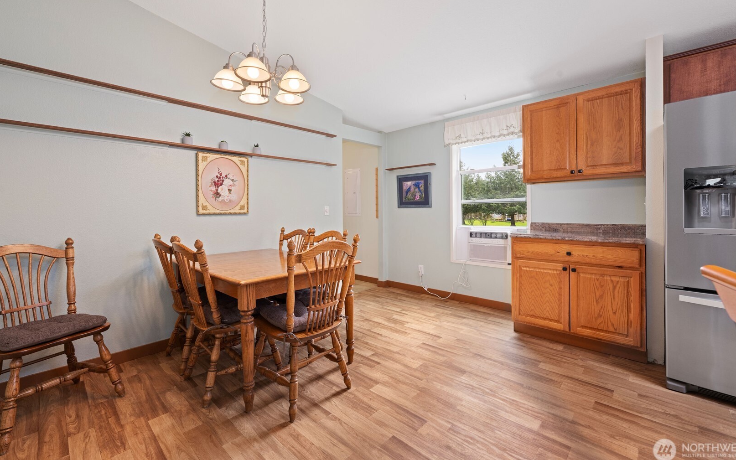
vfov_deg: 74.6
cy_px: 210
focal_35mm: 15
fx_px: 301
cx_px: 377
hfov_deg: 101.4
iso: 400
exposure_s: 1/5
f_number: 9
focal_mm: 14
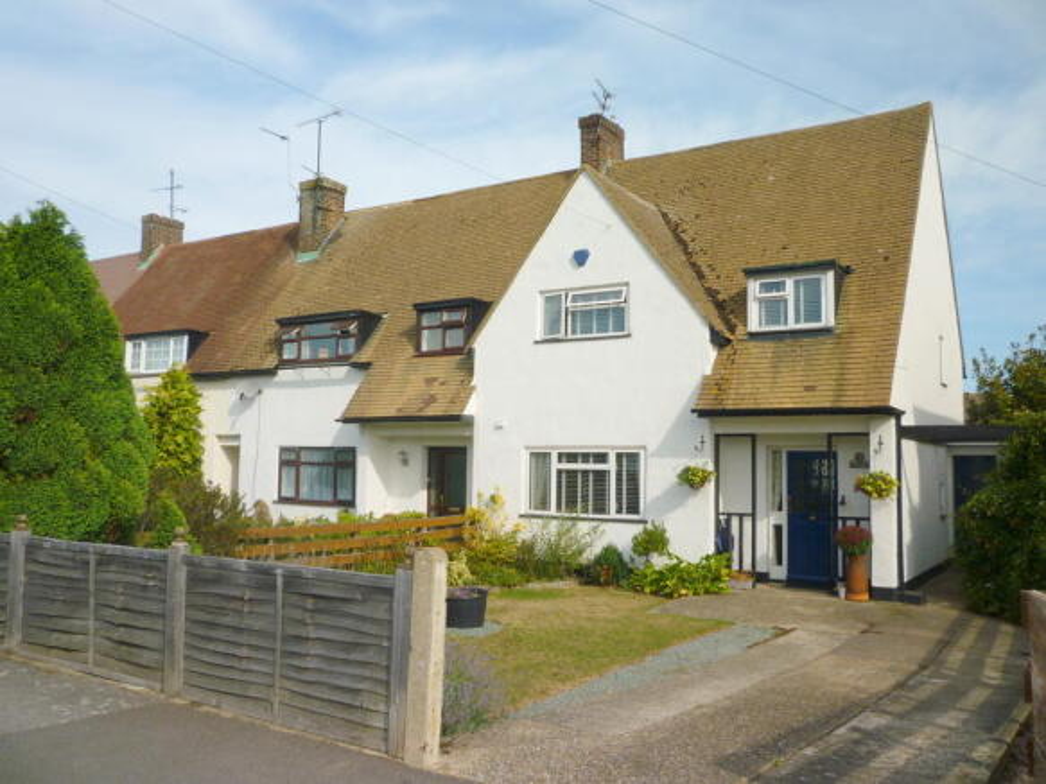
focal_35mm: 29
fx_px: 876
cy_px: 392
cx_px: 523
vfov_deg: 48.2
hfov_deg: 61.7
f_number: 4
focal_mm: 5.2
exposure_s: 1/800
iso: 100
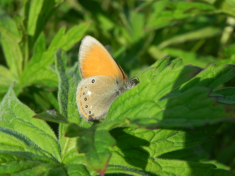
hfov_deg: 20.7
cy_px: 88
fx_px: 645
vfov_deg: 15.6
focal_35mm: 95
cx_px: 118
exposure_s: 1/356
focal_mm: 16.9
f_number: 6.3
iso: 160
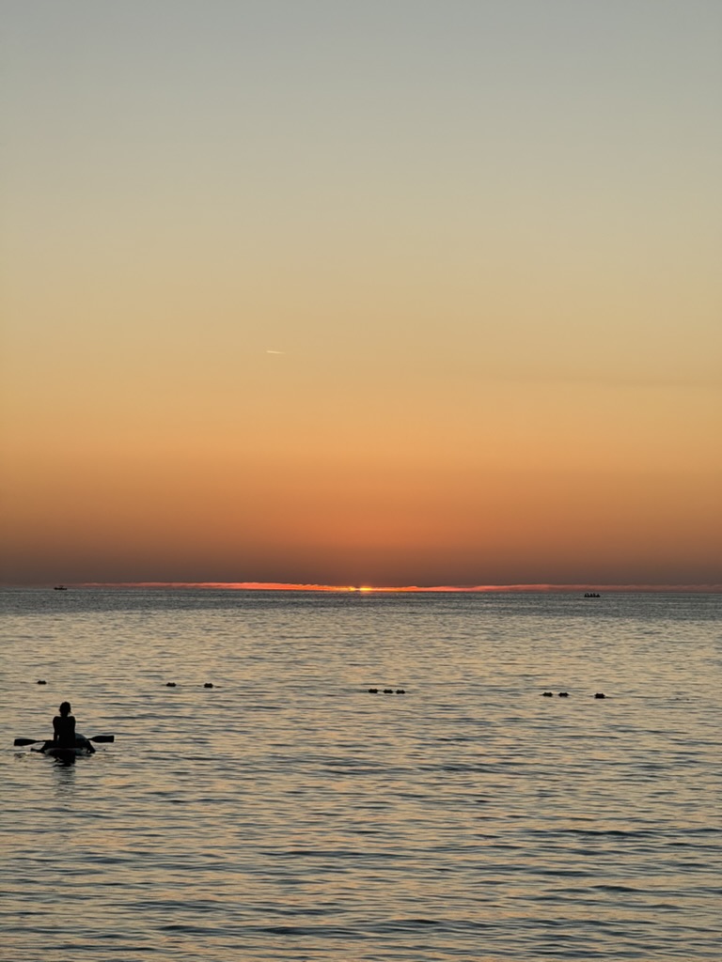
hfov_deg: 12.3
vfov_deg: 16.4
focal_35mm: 120
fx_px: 3337
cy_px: 481
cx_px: 361
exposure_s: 1/546
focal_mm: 15.66
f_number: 2.8
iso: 50
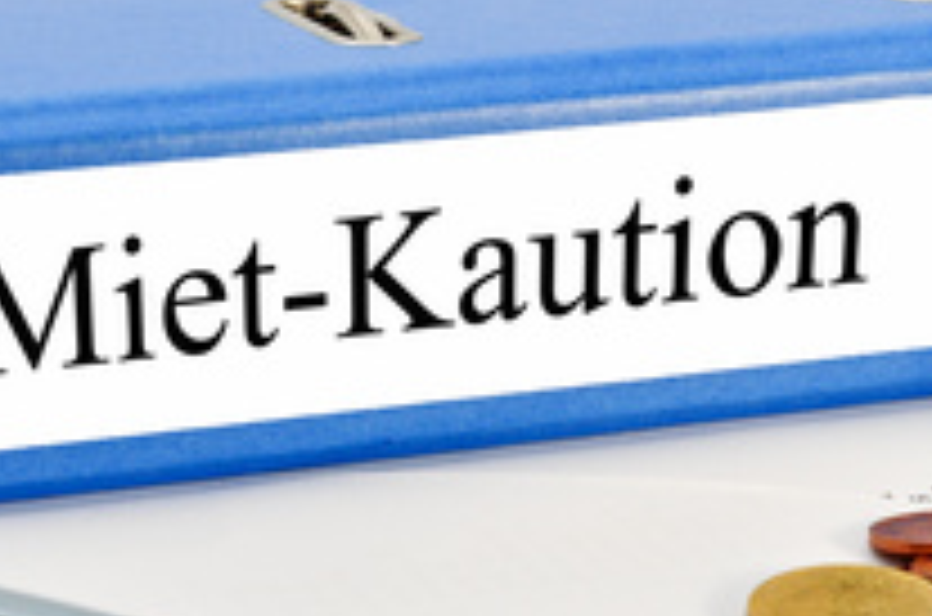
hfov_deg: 11.5
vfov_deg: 7.6
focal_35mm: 179
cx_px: 552
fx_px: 4623
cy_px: 436
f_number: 10
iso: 320
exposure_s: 1/60
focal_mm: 58
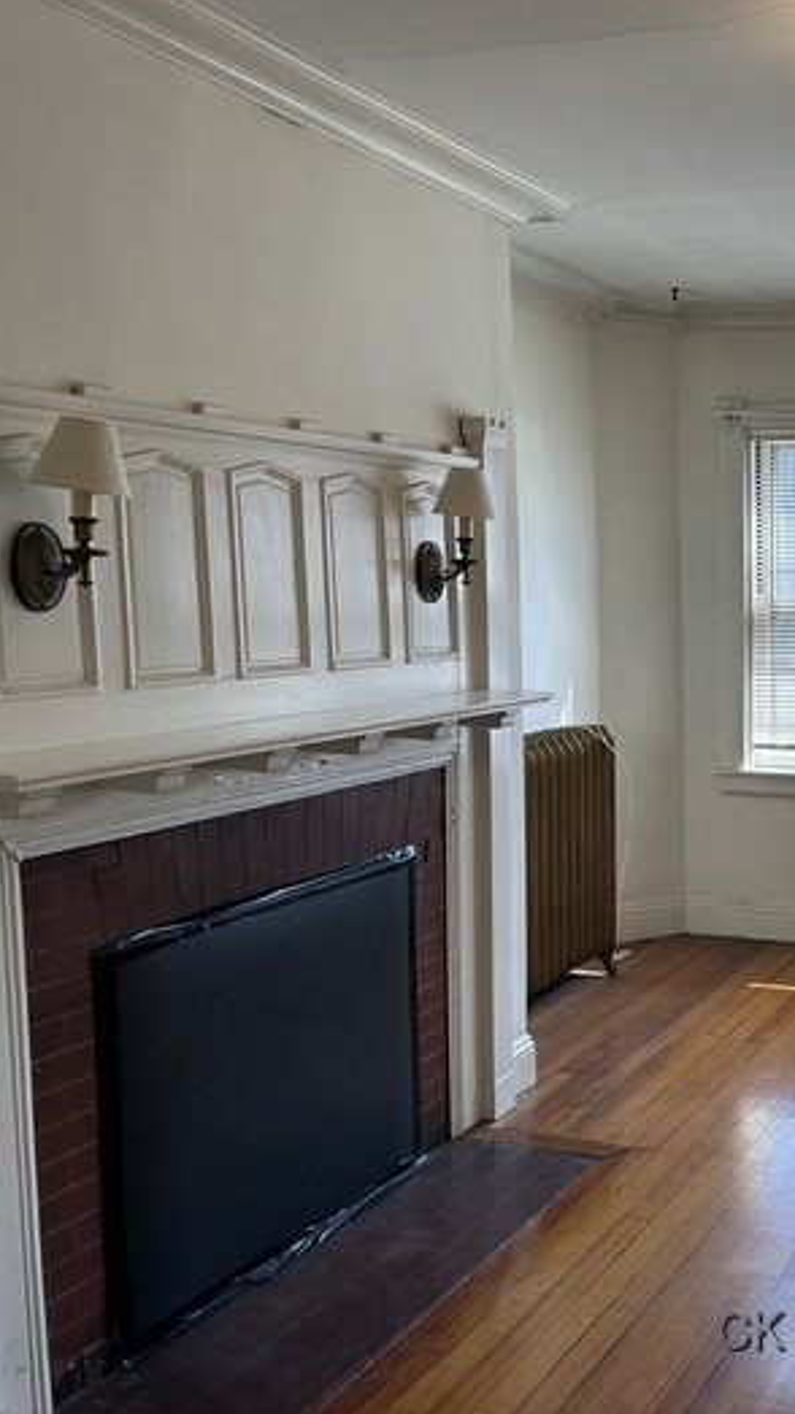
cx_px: 900
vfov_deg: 56.6
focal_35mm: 35
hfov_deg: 29.9
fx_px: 1312
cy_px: 707
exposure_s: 1/197
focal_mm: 6.86
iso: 80
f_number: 1.78
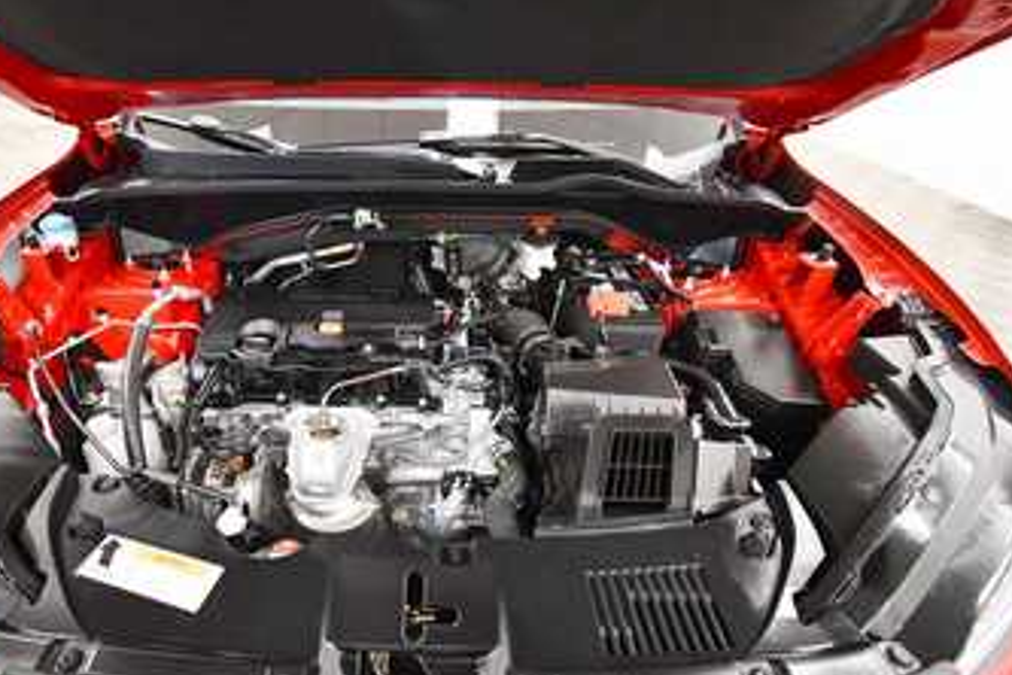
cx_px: 419
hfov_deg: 89.2
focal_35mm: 18
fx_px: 506
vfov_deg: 67.2
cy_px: 376
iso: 3200
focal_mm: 10
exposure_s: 1/100
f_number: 4.5
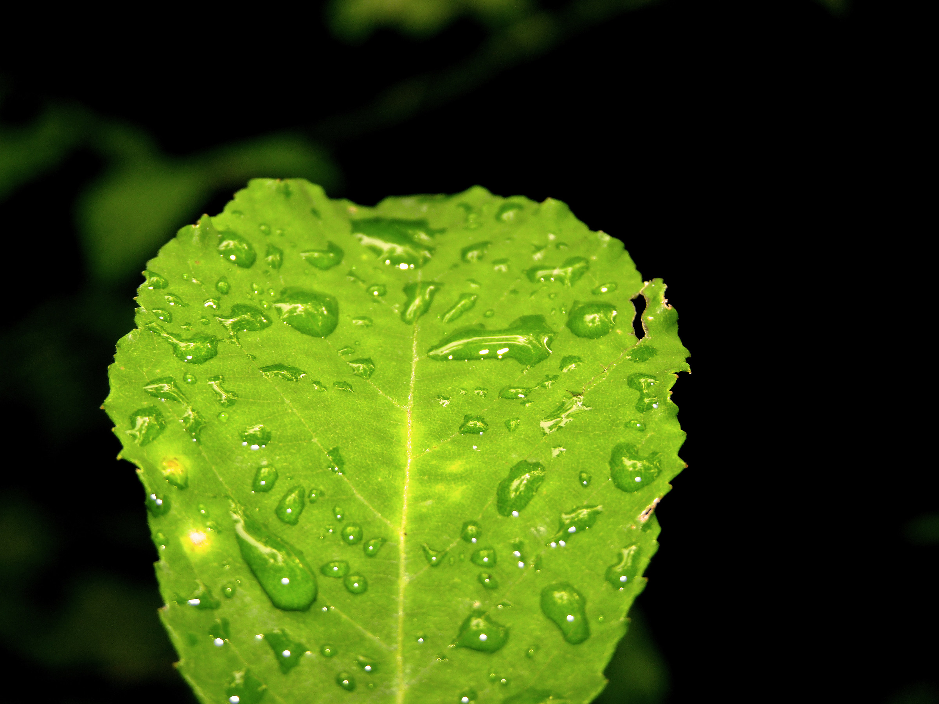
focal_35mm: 84
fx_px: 2279
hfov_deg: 23.3
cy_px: 352
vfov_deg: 17.6
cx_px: 470
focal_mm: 14.9
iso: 100
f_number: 3.4
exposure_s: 1/40
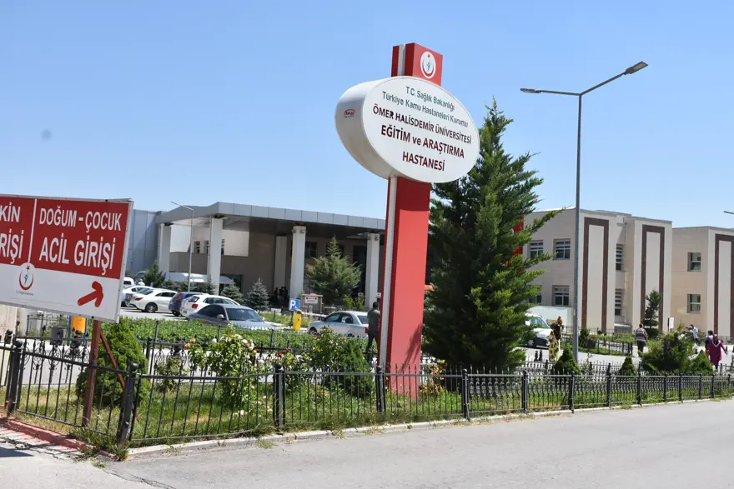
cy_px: 244
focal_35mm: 39
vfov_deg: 34.2
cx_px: 367
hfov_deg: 49.5
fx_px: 795
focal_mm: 26
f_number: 8
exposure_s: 1/500
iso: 200
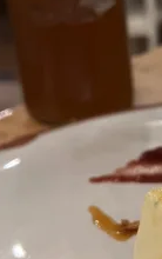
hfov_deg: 16.8
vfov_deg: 27.4
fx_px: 528
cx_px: 183
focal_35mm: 75
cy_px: 107
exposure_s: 1/33
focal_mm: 5.7
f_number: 1.5
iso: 400
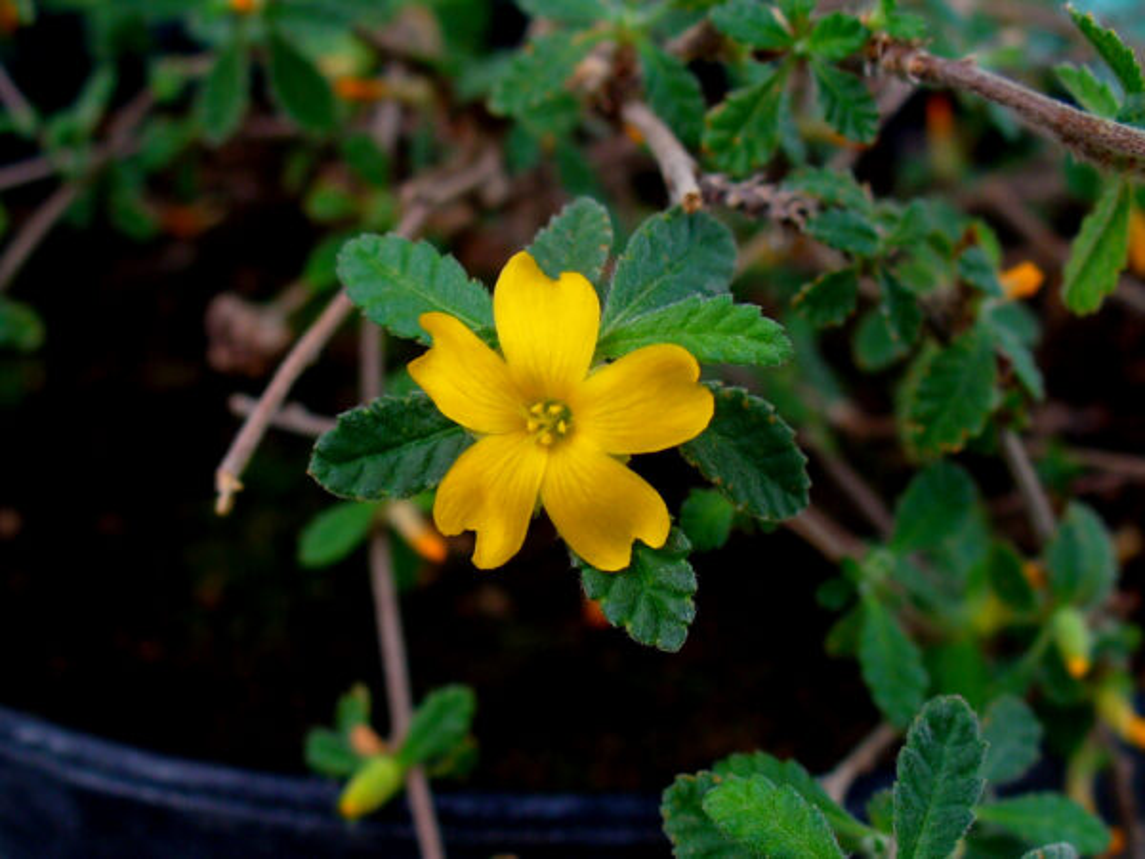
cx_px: 572
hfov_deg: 50.1
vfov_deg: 38.7
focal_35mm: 37
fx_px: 1224
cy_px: 430
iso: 100
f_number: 2.8
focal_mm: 6.1
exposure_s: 1/125
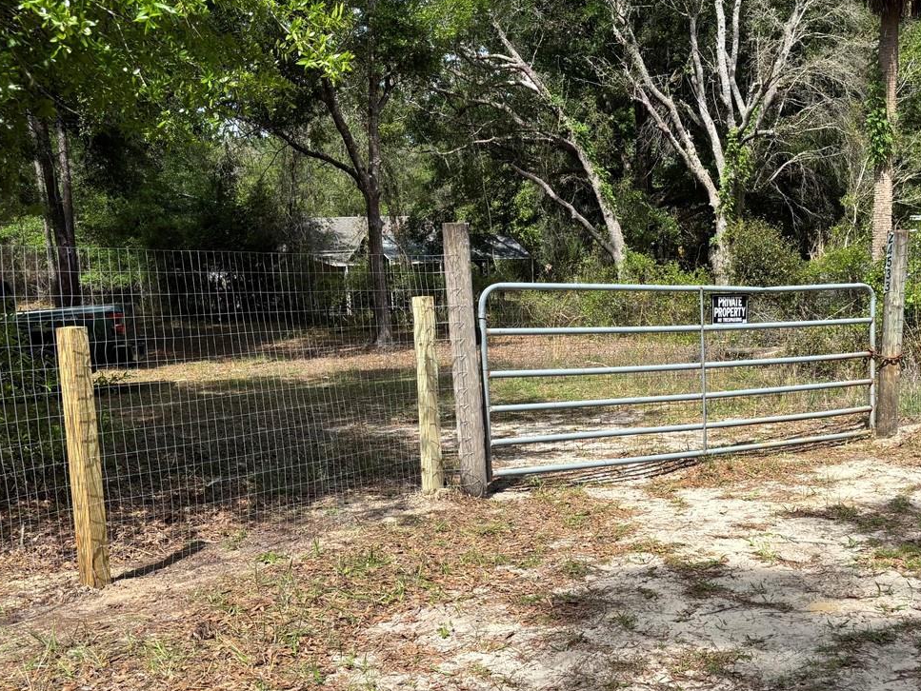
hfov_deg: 43.0
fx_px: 1144
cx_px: 643
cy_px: 420
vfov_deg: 33.5
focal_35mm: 43
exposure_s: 1/1912
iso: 50
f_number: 1.6
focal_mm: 5.96
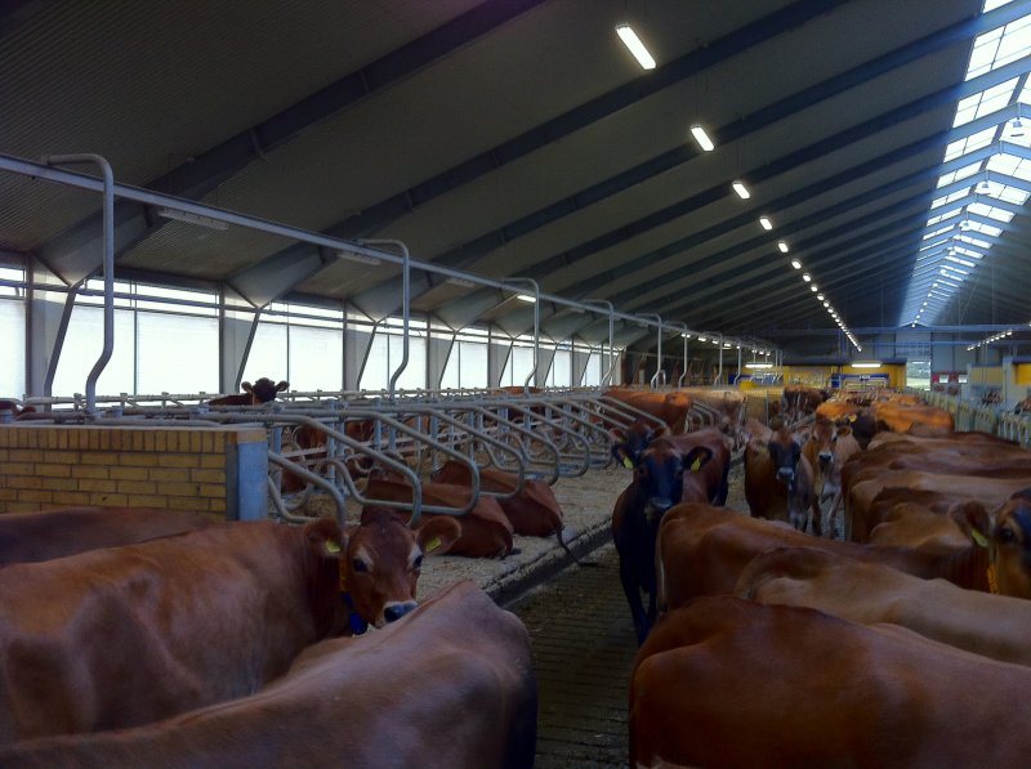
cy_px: 384
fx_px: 1041
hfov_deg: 52.7
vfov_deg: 40.6
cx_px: 516
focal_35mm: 35
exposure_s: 1/15
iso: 160
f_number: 2.8
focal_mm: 3.85
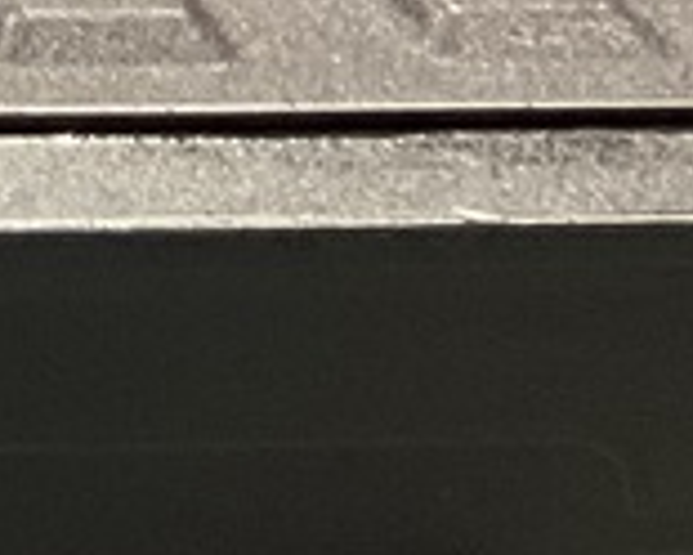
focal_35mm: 175
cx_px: -1265
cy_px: -904
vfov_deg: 8.0
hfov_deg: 9.2
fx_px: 3589
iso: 160
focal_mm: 3
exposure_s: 1/50
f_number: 1.8
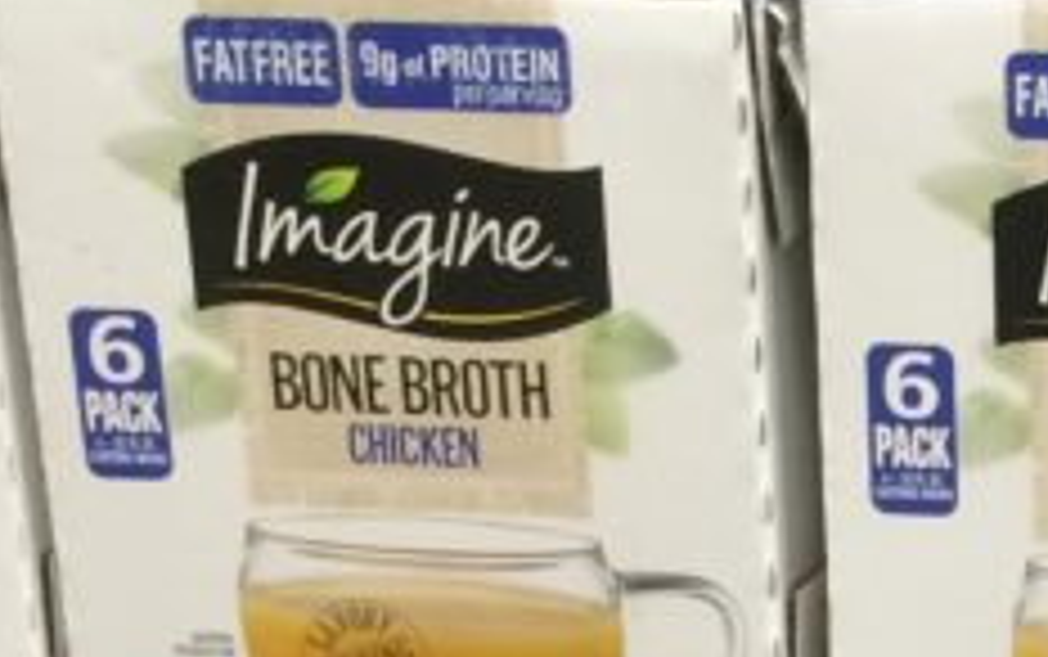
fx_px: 3859
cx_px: 1493
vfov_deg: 9.3
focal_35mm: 135
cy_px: 1202
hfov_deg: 14.6
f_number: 2.2
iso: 80
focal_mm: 4.15
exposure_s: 1/30
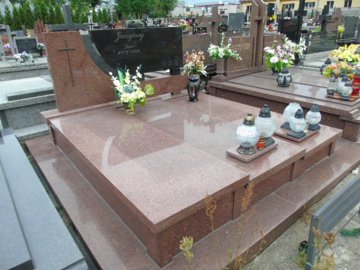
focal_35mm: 25
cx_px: 180
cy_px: 135
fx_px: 260
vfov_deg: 54.9
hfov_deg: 69.4
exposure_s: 1/125
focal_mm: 4.4
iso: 80
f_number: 3.4
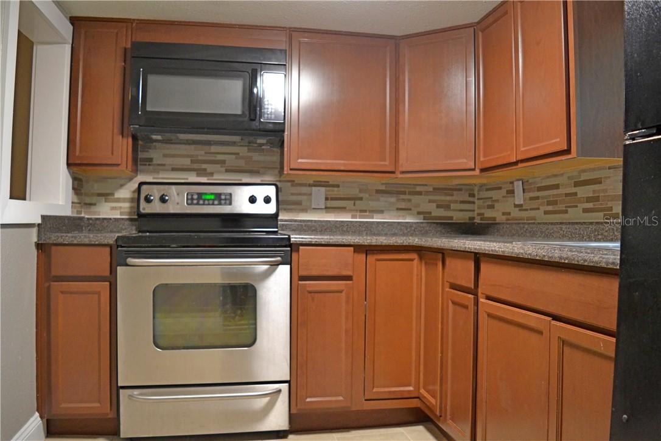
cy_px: 220
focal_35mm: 27
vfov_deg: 47.9
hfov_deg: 67.4
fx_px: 496
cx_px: 330
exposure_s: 1/60
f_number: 3.5
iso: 1600
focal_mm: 18
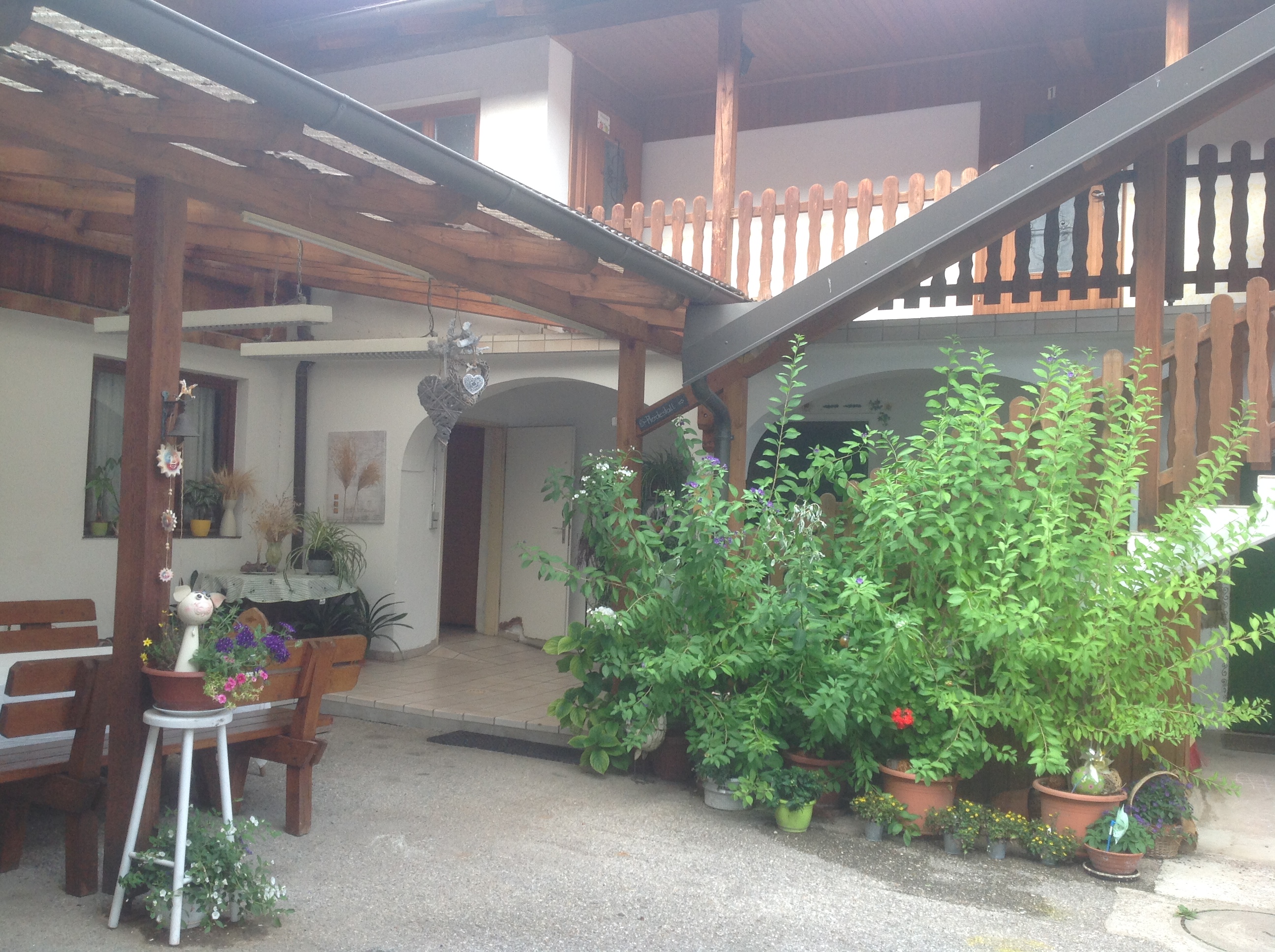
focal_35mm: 35
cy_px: 476
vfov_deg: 40.6
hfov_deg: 52.7
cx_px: 638
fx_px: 1287
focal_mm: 4.28
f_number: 2.4
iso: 64
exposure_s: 1/120
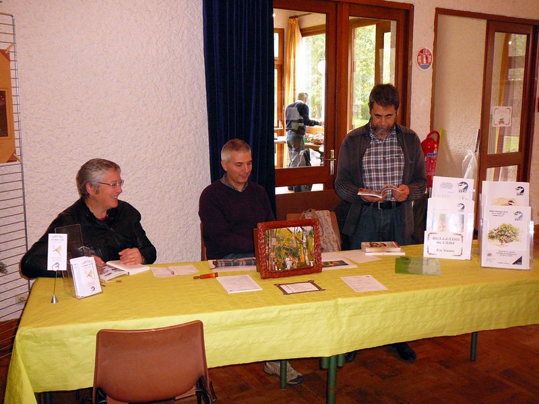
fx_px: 545
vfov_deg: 40.7
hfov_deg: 52.6
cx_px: 270
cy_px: 202
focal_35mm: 35
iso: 320
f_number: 2.8
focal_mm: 5.2
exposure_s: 1/30
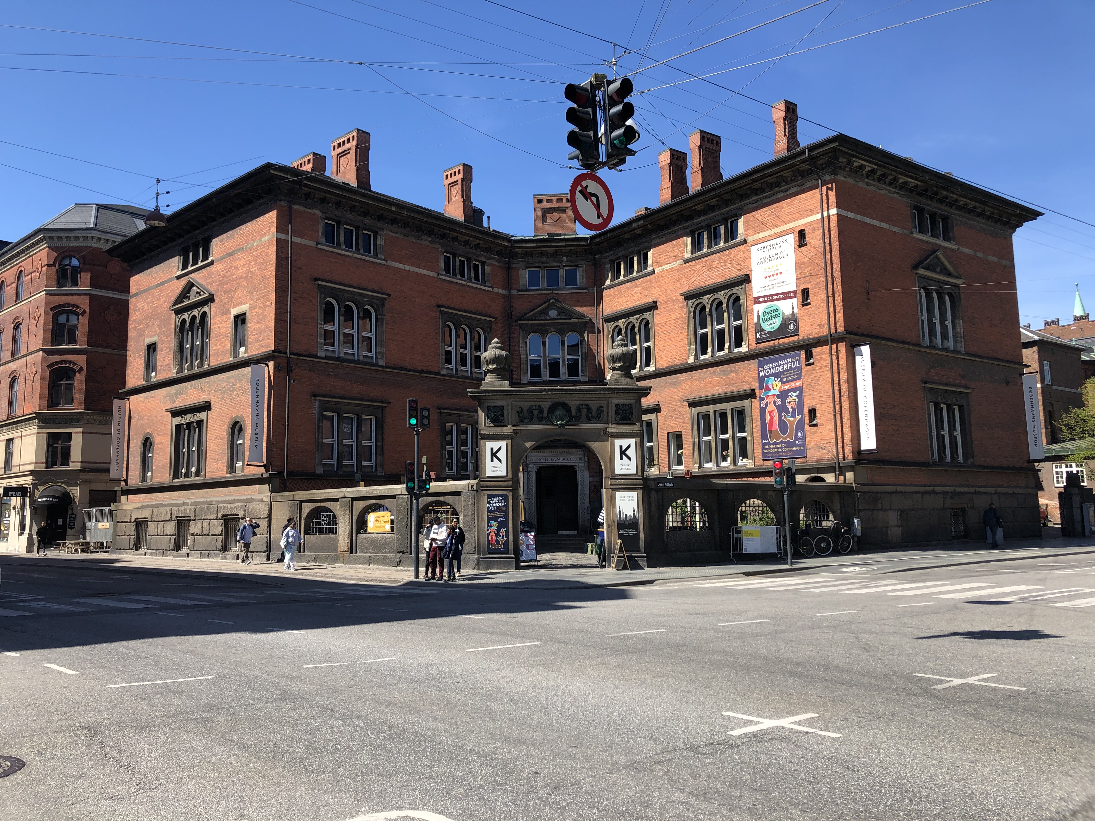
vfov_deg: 49.7
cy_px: 410
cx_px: 548
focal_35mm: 28
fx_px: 886
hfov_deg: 63.4
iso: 20
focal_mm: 3.99
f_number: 1.8
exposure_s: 1/1080
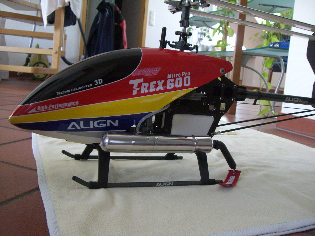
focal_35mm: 38
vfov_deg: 37.7
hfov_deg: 49.0
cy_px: 118
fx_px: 346
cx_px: 158
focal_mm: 6.2
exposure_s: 1/60
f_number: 2.7
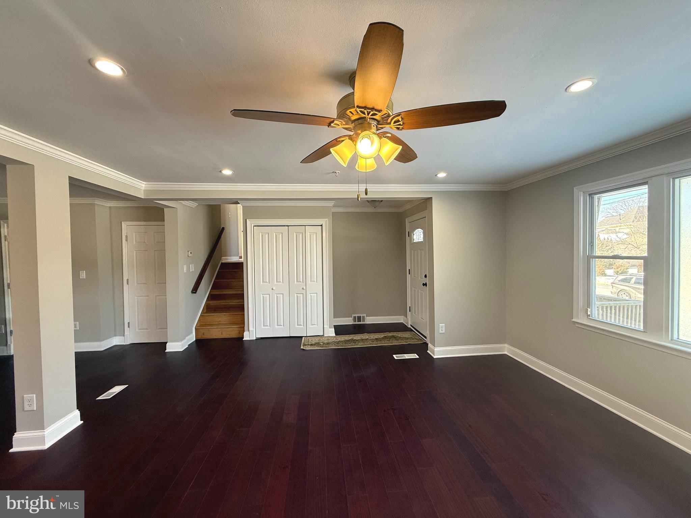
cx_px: 346
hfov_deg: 102.1
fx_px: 279
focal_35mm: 14
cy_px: 259
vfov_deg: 85.7
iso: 200
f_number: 2.2
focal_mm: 2.22
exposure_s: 1/120
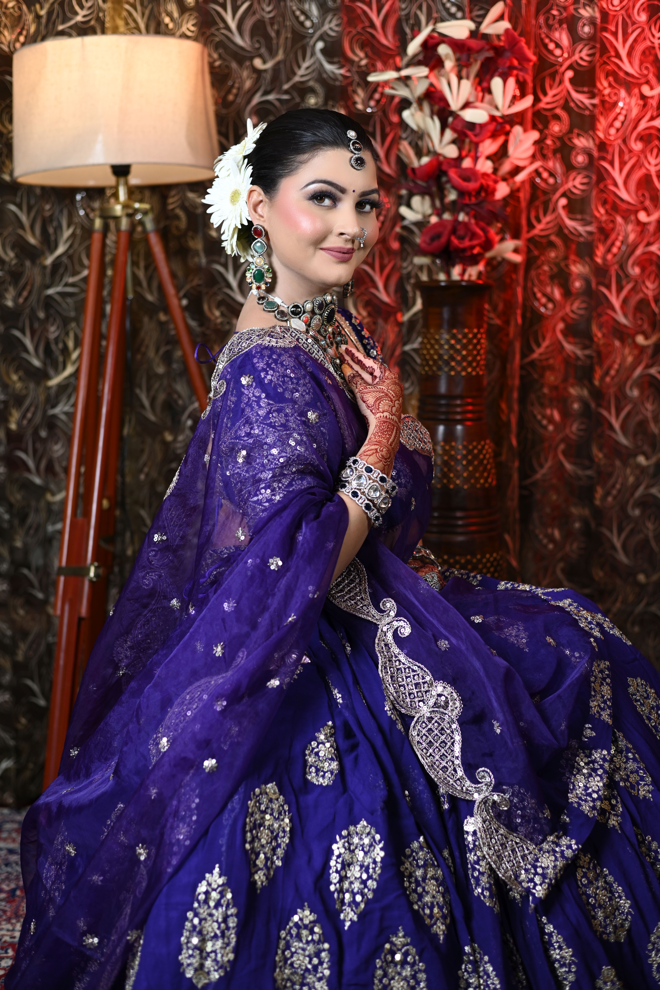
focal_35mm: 50
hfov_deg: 27.0
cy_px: 495
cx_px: 330
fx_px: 1375
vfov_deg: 39.6
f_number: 2.5
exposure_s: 1/200
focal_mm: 50
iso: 250
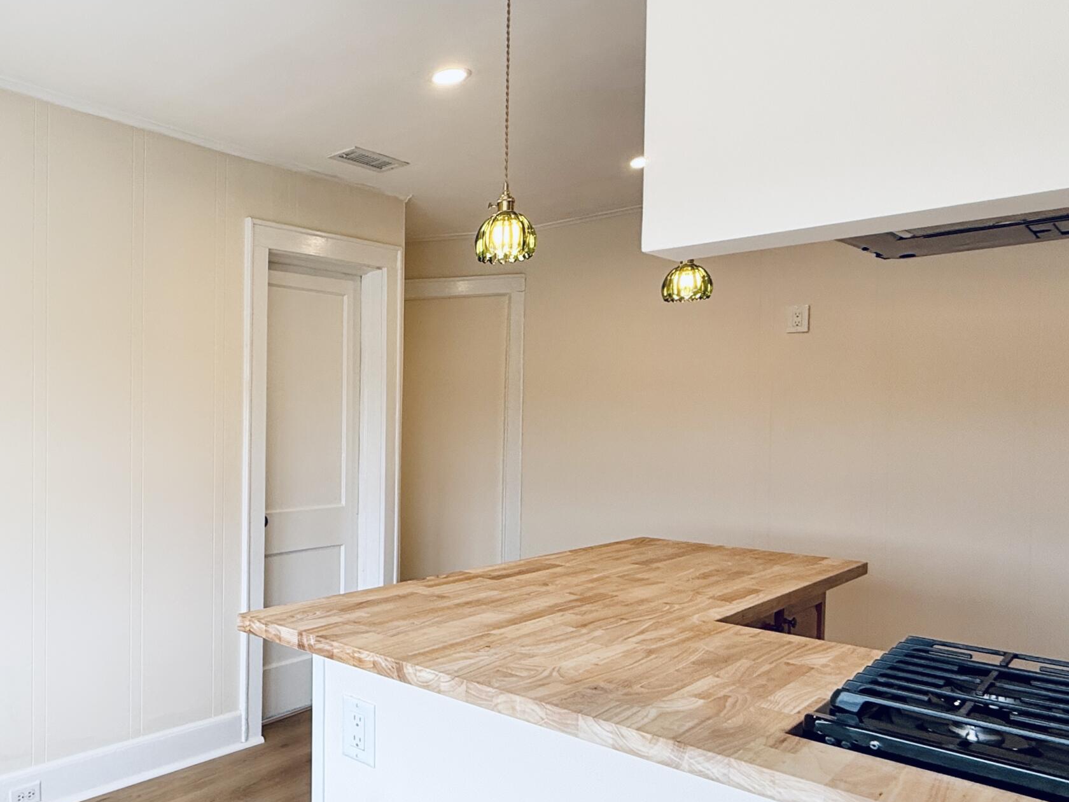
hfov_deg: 60.5
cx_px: 140
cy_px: 435
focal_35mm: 25
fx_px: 772
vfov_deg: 54.8
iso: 100
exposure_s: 1/120
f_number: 2.2
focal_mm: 2.22
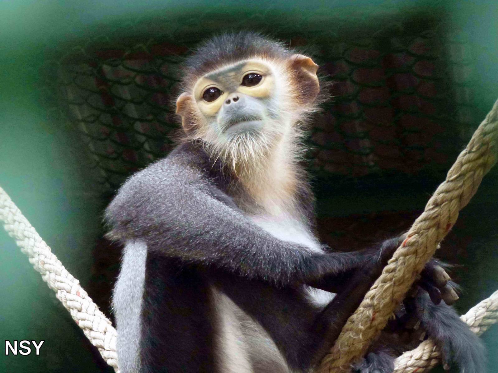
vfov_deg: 10.4
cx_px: 249
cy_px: 186
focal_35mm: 142
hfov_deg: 13.9
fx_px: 2043
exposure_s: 1/15
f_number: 5.3
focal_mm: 25.5
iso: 800
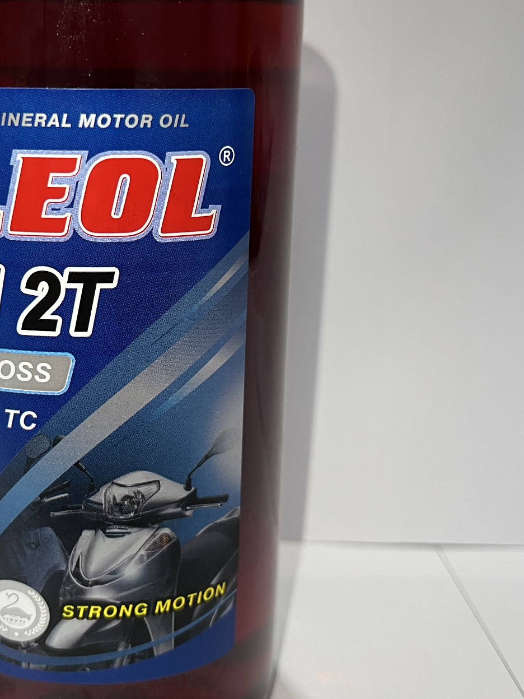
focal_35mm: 42
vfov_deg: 44.6
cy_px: 280
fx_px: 848
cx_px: 138
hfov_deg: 33.7
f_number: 1.5
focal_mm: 5.7
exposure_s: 1/50
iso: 100
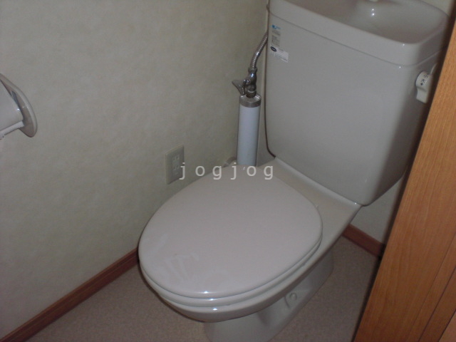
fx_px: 501
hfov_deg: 49.0
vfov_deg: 37.7
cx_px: 228
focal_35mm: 38
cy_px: 171
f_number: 3.1
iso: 200
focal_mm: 6.3
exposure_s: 1/60
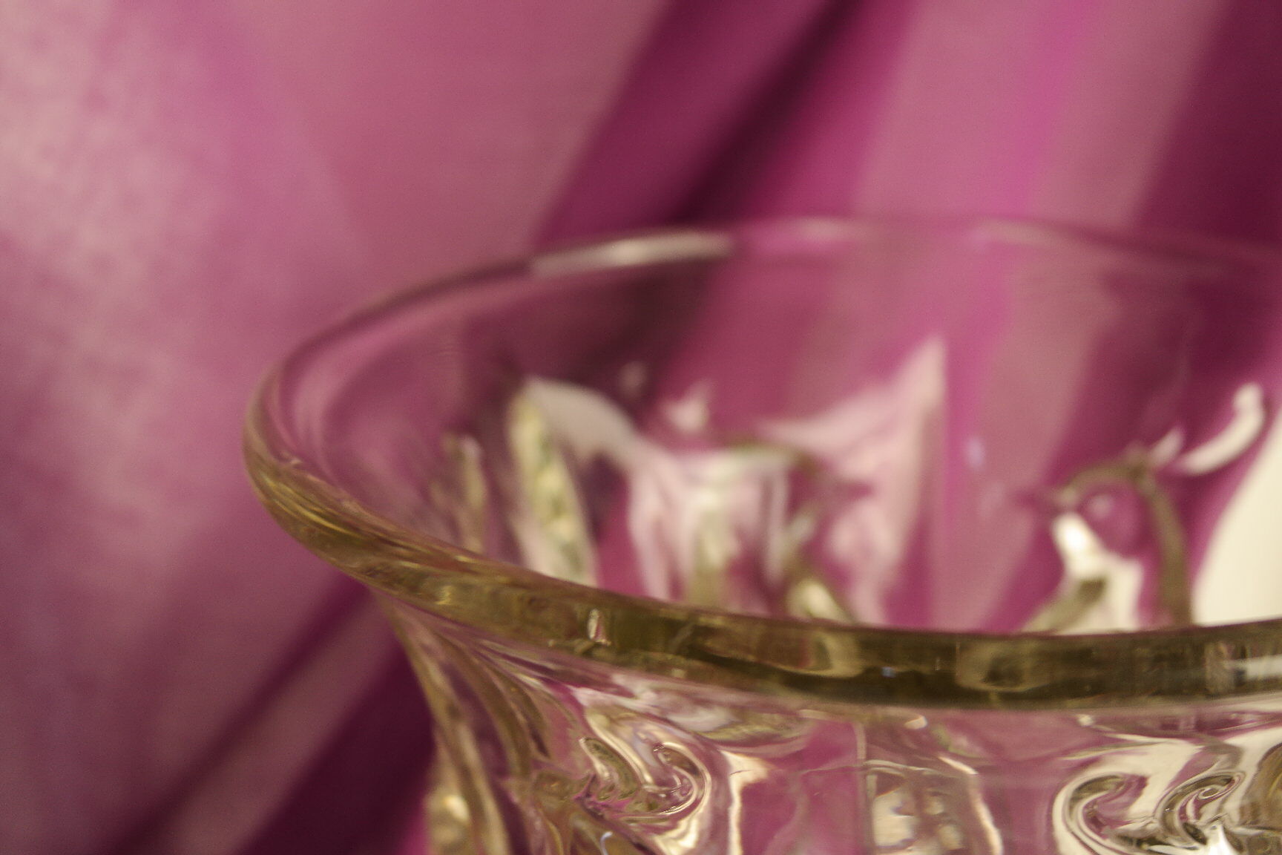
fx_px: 2065
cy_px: 428
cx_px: 641
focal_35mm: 58
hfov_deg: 34.5
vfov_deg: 23.4
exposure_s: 1/30
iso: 400
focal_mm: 38
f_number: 5
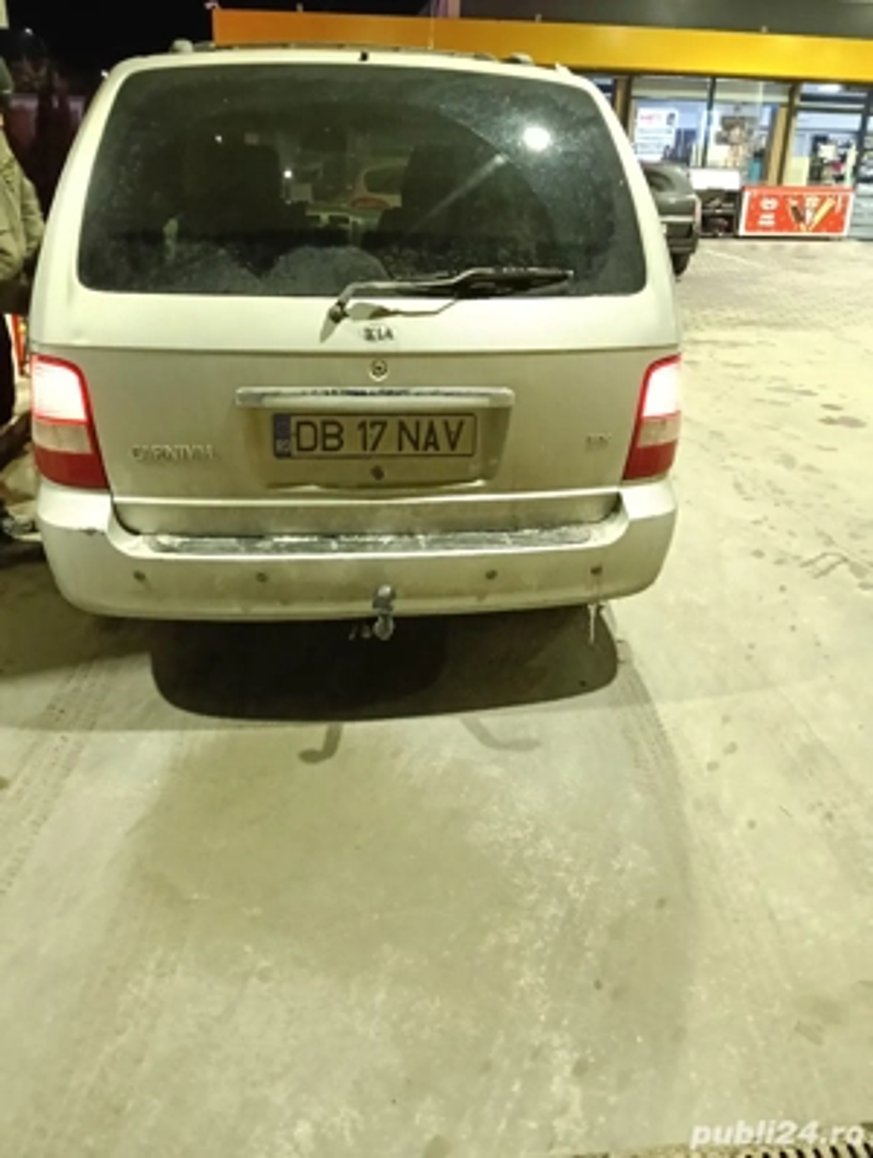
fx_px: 905
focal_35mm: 27
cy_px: 579
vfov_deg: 65.2
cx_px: 436
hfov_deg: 51.5
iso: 1600
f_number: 1.8
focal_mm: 3.98
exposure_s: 1/20
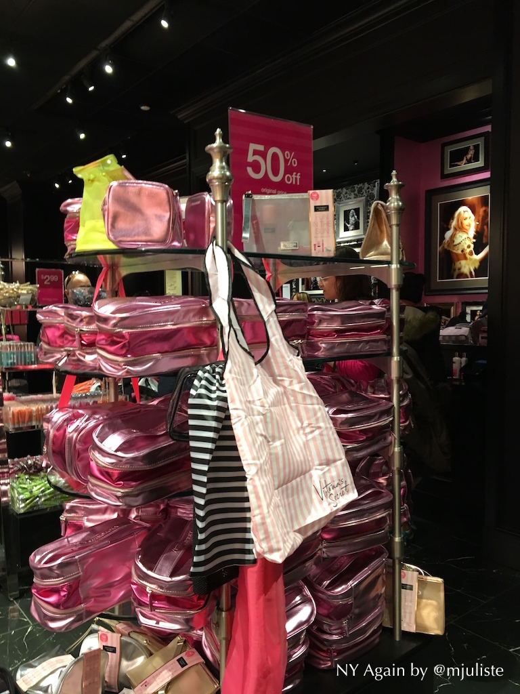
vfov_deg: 61.7
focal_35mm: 29
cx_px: 260
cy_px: 347
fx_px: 581
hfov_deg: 48.2
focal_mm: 4.15
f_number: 2.2
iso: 100
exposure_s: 1/30
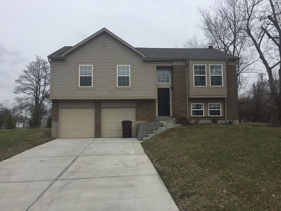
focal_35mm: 29
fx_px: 235
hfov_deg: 61.7
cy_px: 106
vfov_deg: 48.2
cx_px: 140
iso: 32
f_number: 2.2
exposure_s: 1/1068
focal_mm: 4.15
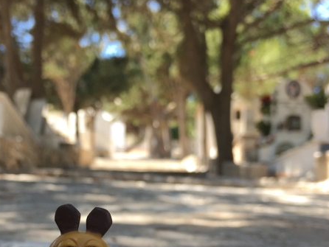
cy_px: 189
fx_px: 494
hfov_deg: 36.6
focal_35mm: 52
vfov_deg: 27.6
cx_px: 122
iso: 25
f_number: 2.2
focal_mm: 4.15
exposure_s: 1/240
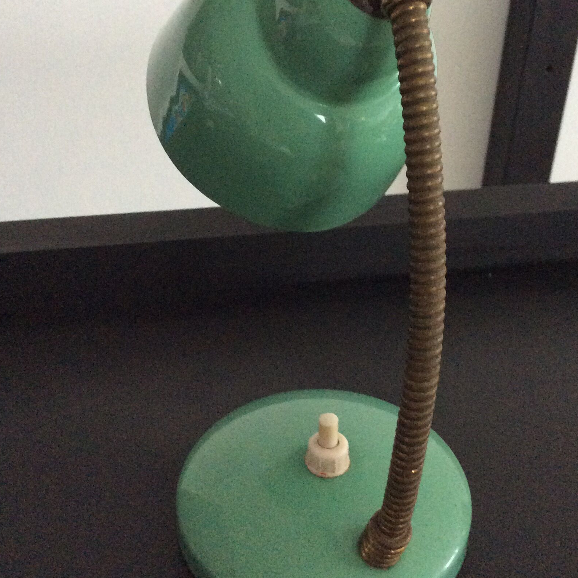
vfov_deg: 36.8
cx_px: 335
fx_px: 869
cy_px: 278
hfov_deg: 36.7
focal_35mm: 46
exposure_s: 1/25
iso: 320
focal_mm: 3.3
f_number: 2.4
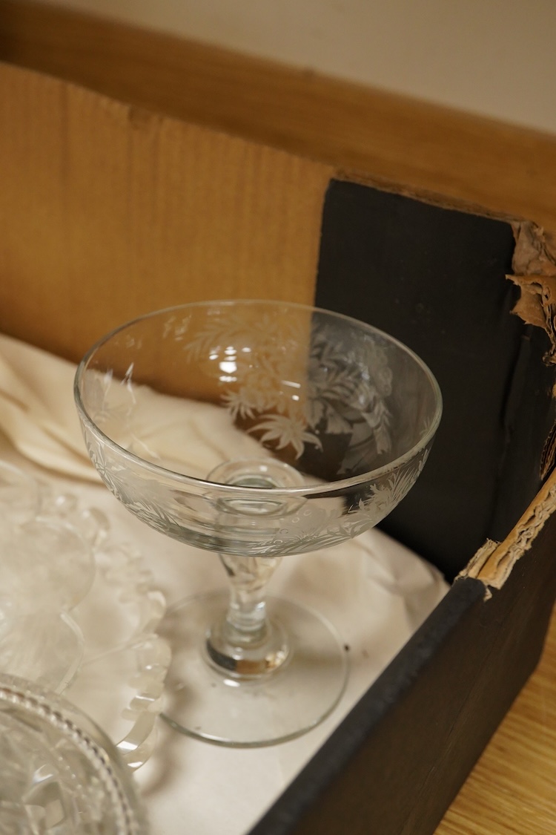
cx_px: 278
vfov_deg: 43.6
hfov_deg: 29.9
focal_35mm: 45
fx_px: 1042
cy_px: 418
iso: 2500
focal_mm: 30
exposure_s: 1/100
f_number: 8
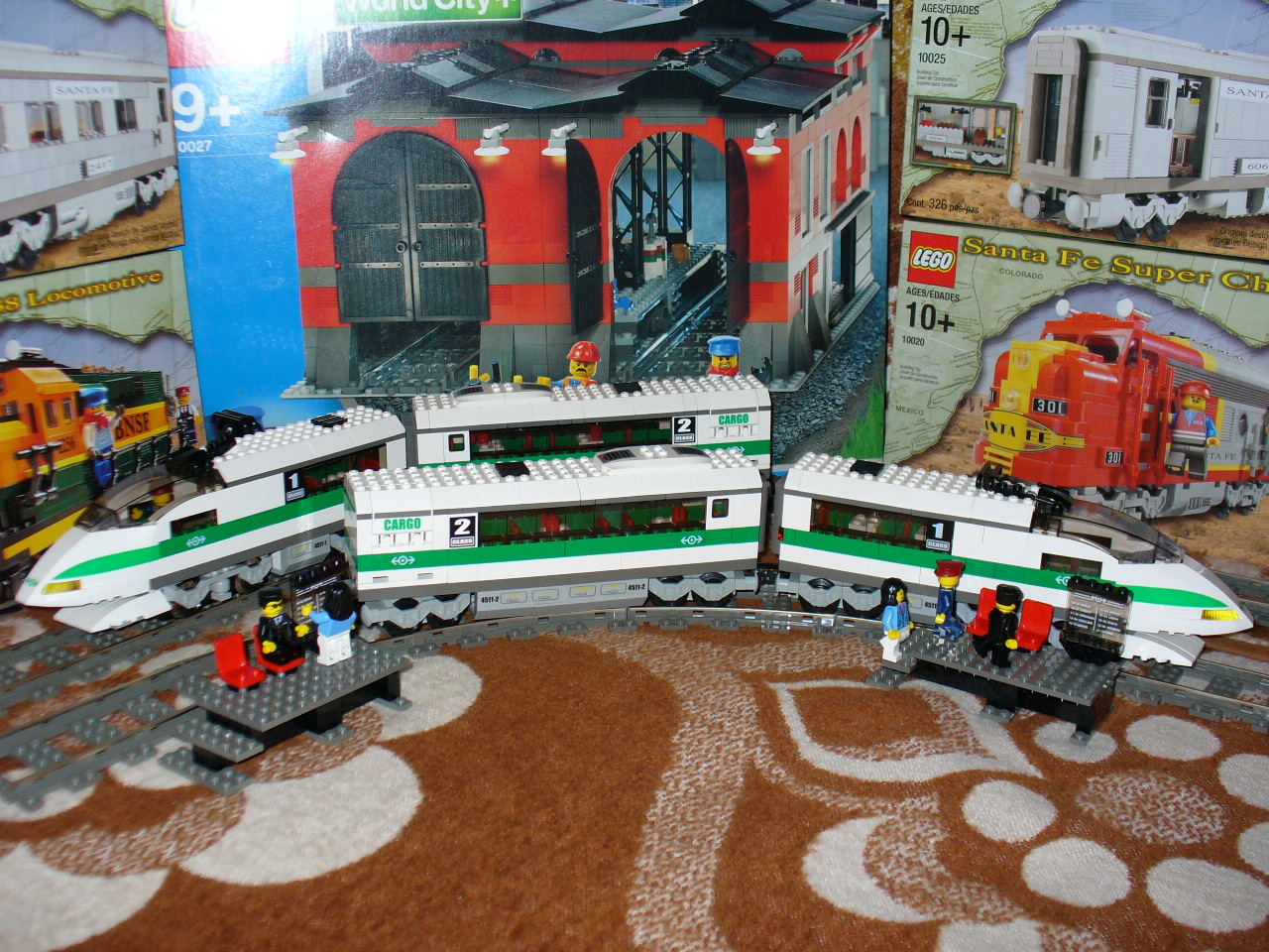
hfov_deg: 44.8
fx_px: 1540
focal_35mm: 42
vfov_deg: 34.3
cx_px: 634
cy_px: 476
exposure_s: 1/60
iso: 100
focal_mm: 7
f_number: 2.9
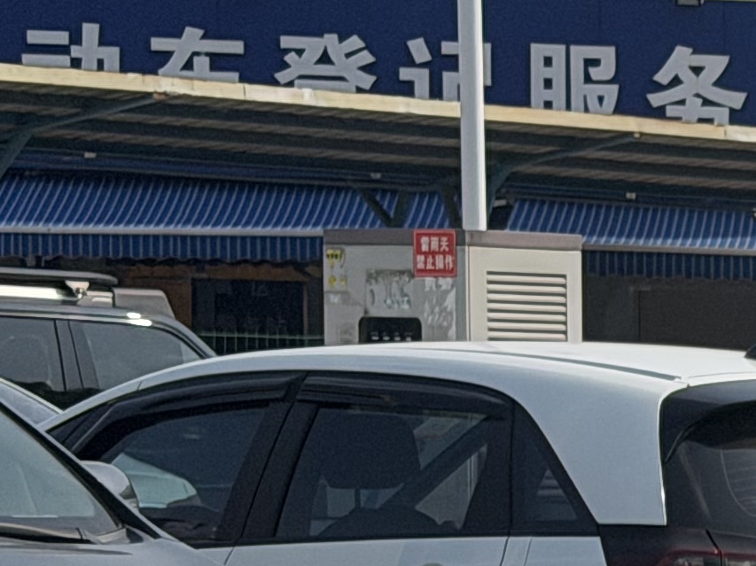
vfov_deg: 6.5
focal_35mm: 227
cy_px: 802
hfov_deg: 8.2
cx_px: 1659
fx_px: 4956
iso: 64
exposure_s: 1/6024
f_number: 1.78
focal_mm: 6.76
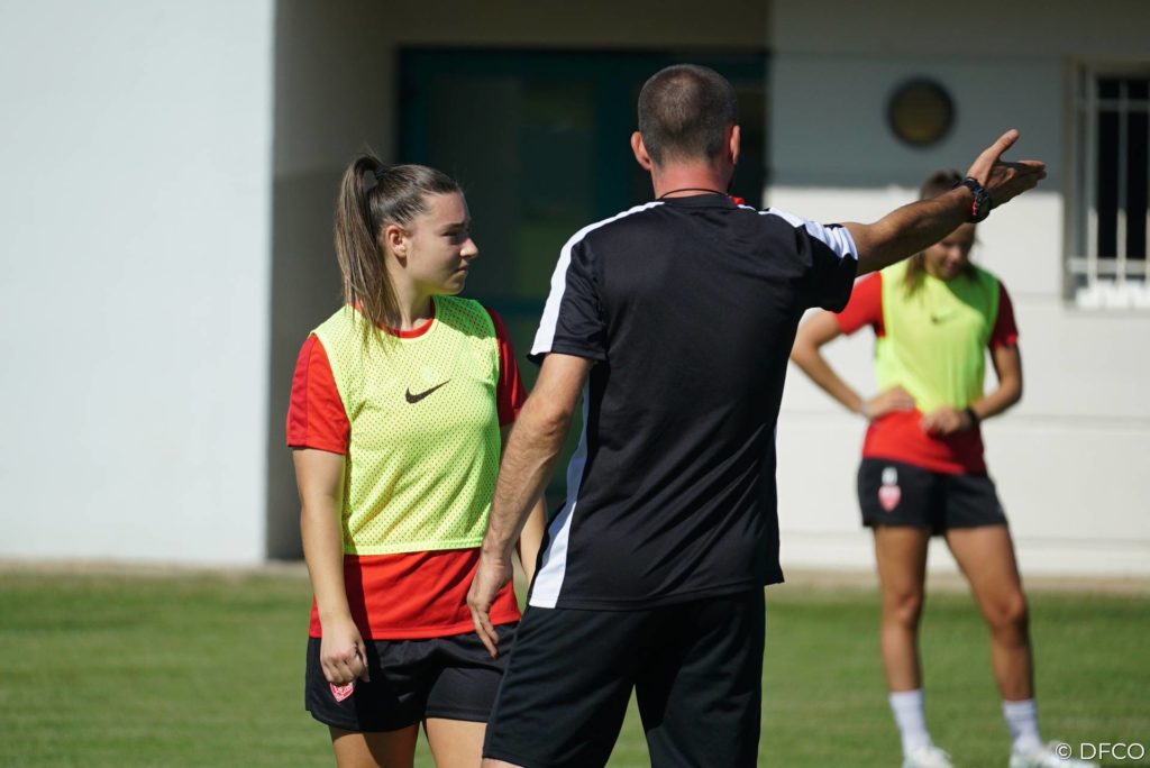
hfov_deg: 3.9
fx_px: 16780
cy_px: 384
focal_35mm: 525
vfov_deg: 2.6
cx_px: 575
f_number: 6.3
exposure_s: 1/2000
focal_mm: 350
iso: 320
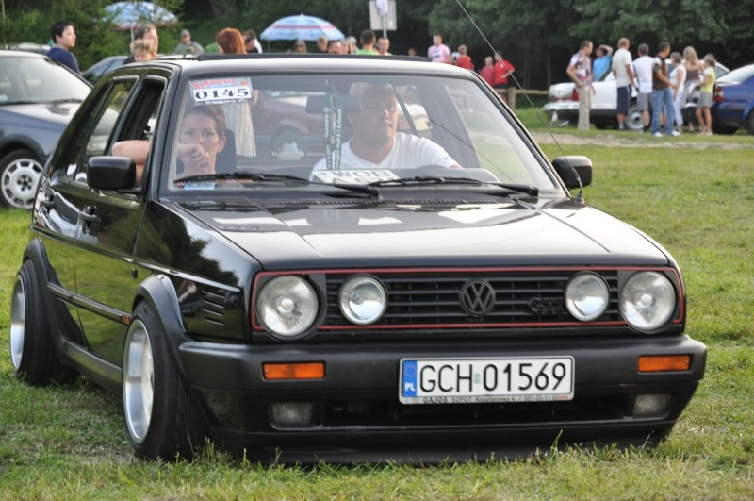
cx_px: 377
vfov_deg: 10.7
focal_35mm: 128
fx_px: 2667
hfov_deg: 16.1
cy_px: 250
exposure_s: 1/125
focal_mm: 85
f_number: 5.6
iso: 800
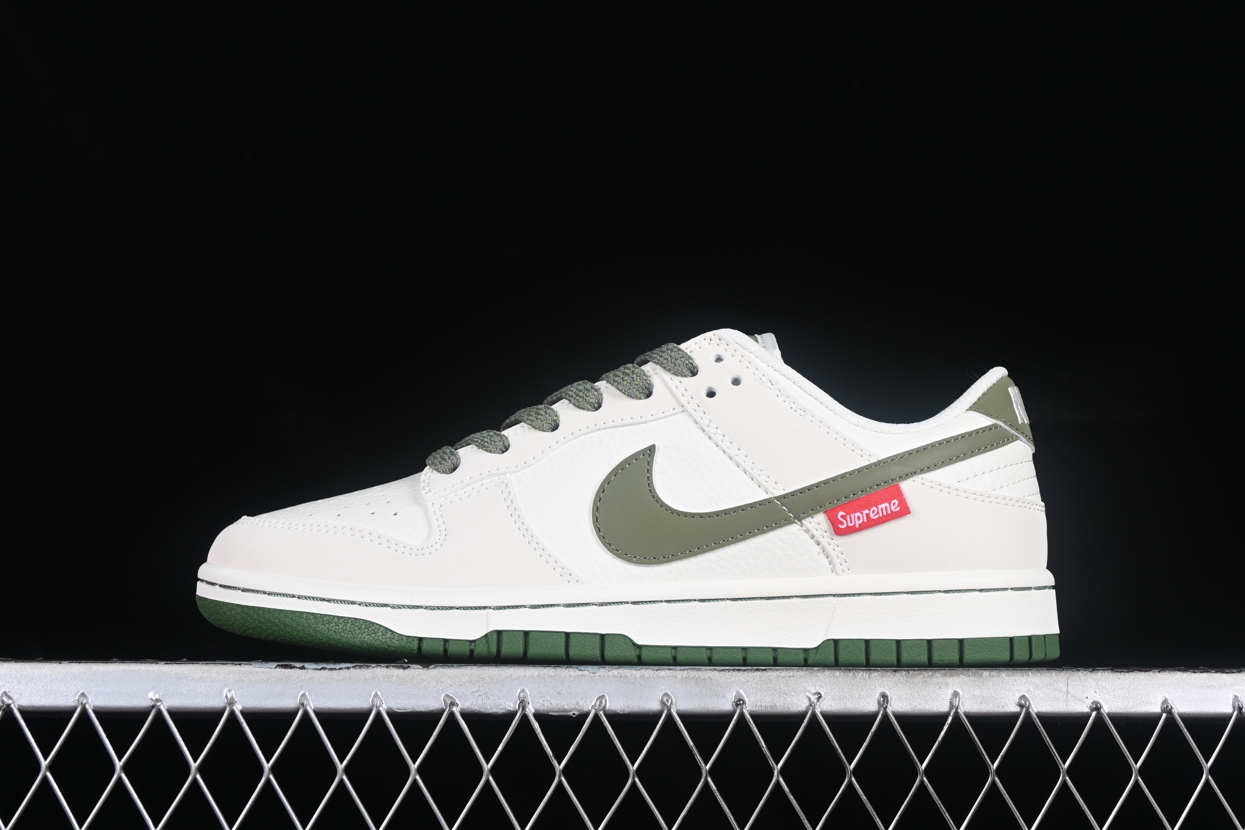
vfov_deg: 18.2
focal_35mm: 75
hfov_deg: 27.0
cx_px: 622
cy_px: 415
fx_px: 2594
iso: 160
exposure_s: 1/80
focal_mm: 50
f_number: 8
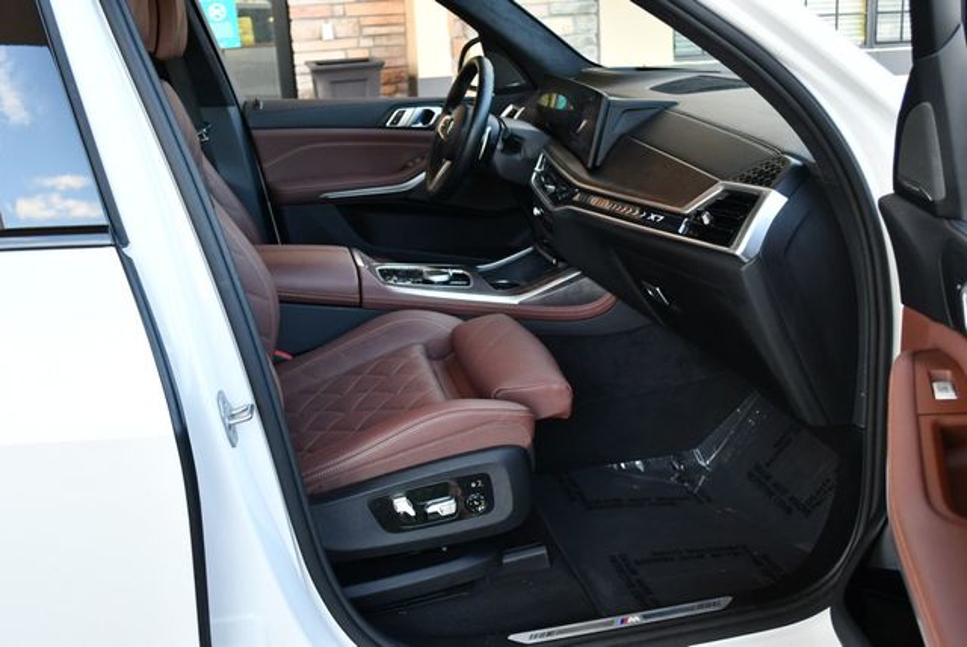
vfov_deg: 36.9
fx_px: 968
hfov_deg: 53.1
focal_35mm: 36
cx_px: 484
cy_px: 324
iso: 720
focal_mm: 18
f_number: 3.5
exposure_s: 1/250
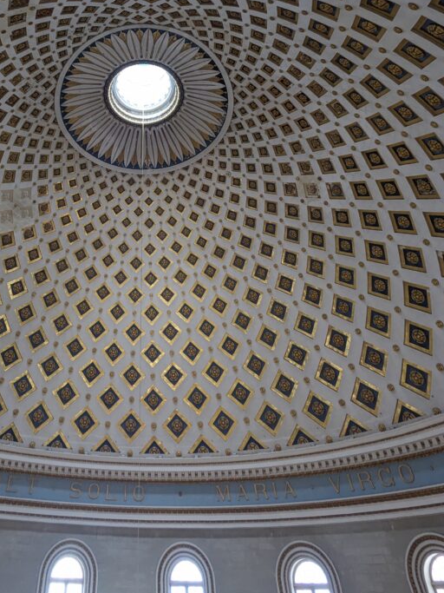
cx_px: 139
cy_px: 168
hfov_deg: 55.3
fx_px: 411
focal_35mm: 24
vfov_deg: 68.2
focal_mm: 2.22
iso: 135
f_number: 2.2
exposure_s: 1/23.8
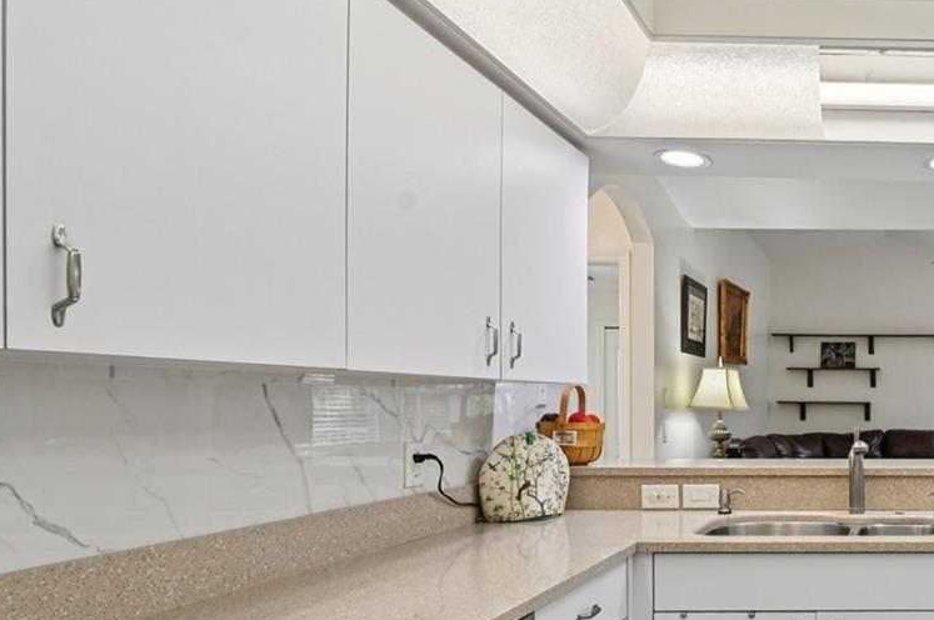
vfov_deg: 43.0
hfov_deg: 50.6
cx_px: 925
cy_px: 401
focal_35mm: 30
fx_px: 777
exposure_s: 1/30
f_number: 8
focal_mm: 14
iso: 400
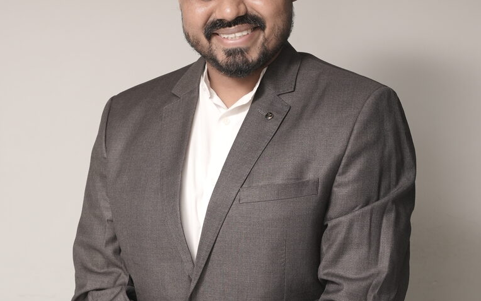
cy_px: 207
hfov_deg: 25.8
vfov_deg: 16.3
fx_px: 1049
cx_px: 241
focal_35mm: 80
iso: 250
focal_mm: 35
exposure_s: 1/200
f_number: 5
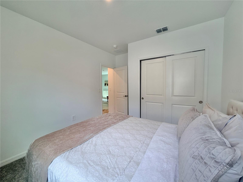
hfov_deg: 102.1
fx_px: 98
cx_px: 122
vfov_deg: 85.7
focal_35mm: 14
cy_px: 91
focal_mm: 2.22
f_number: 2.2
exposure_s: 1/120
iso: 100
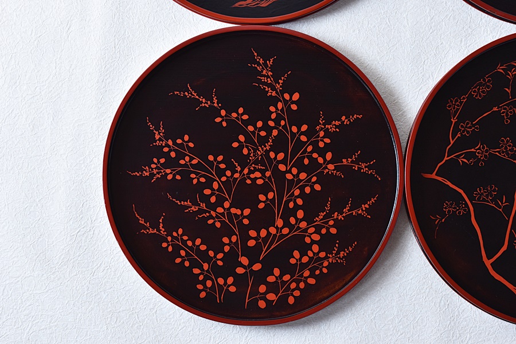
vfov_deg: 16.6
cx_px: 258
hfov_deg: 24.6
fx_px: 1182
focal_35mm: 82
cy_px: 172
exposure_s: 1/5
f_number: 5.6
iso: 200
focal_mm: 55
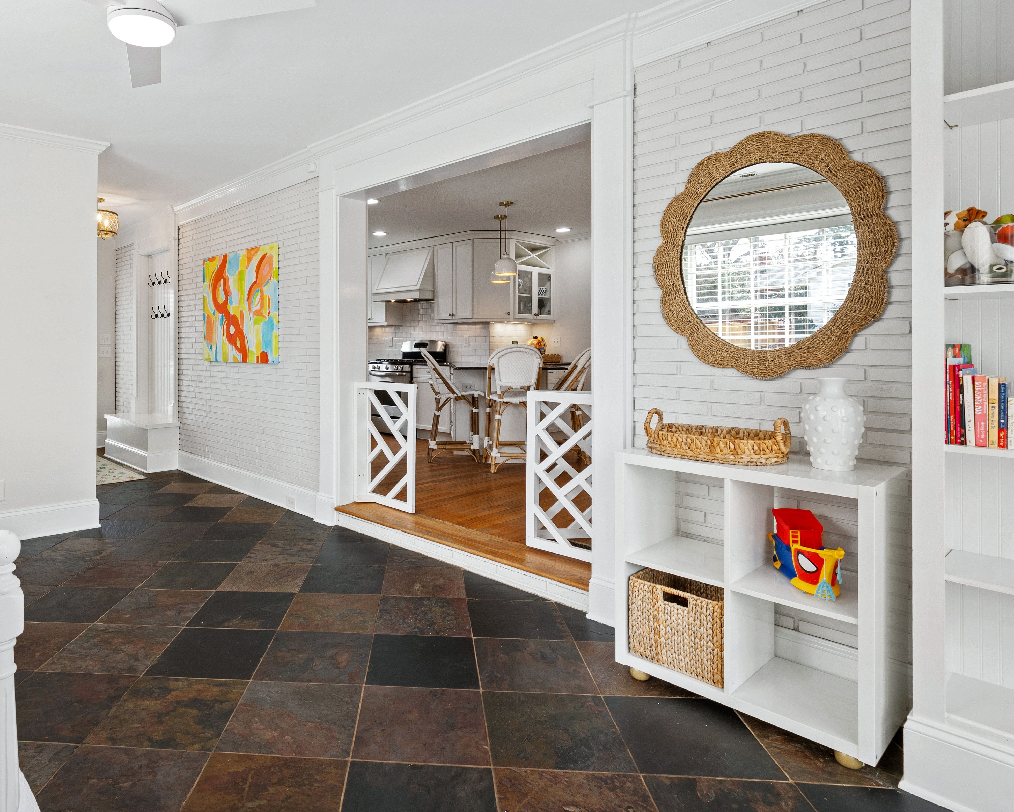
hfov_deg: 78.6
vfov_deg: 67.6
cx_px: 369
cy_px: 332
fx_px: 600
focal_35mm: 20
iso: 100
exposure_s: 1/13
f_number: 8
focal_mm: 10
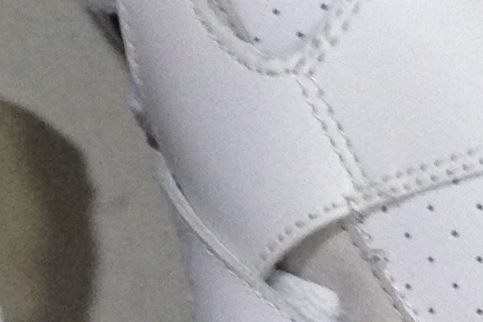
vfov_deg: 7.0
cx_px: 188
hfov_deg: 10.6
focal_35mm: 194
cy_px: 374
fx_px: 2603
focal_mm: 4.12
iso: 200
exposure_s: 1/20
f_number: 2.4
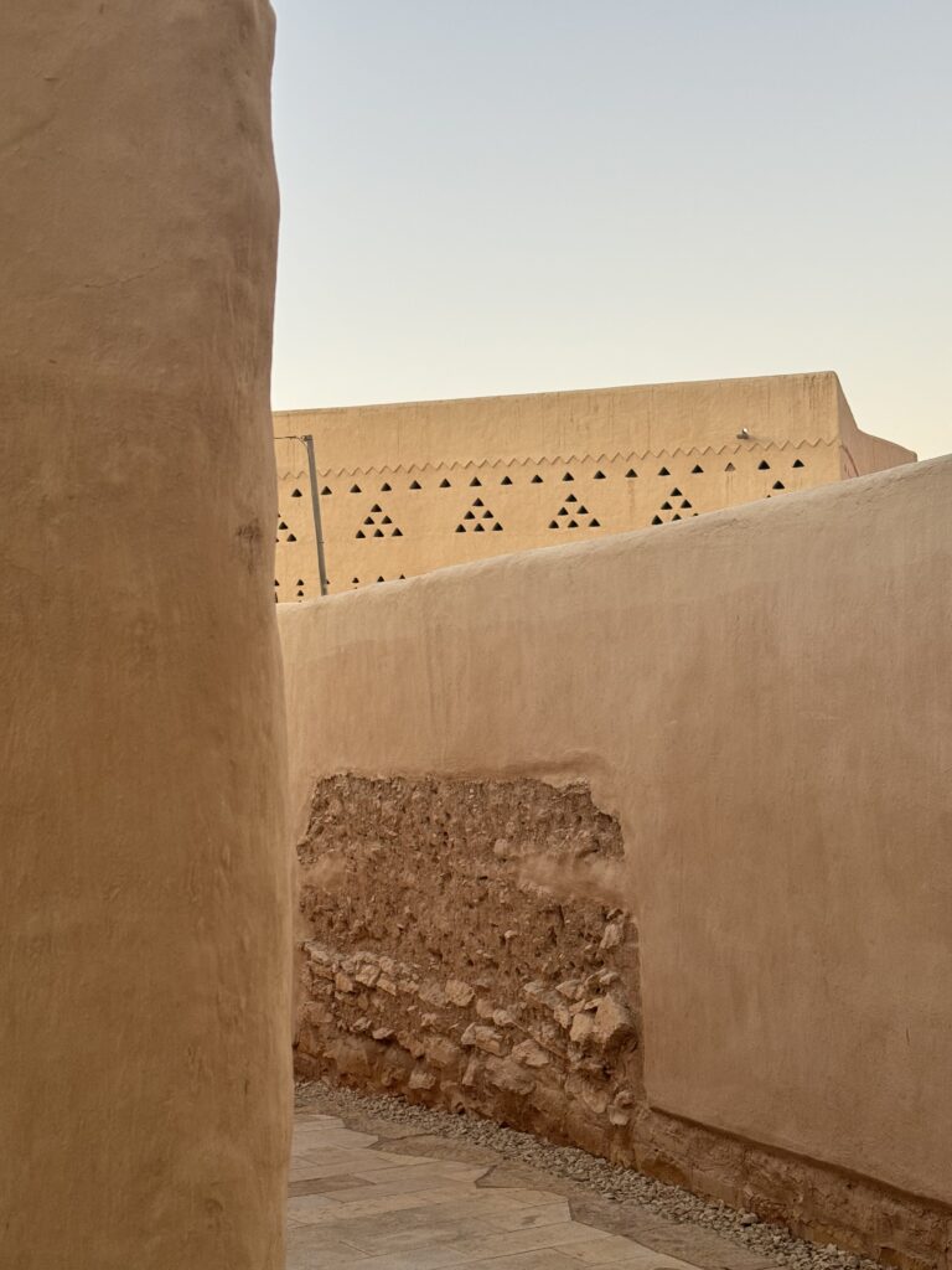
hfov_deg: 30.3
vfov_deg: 39.7
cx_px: 476
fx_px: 1760
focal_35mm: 48
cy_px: 635
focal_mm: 6.76
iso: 80
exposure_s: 1/100
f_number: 1.78
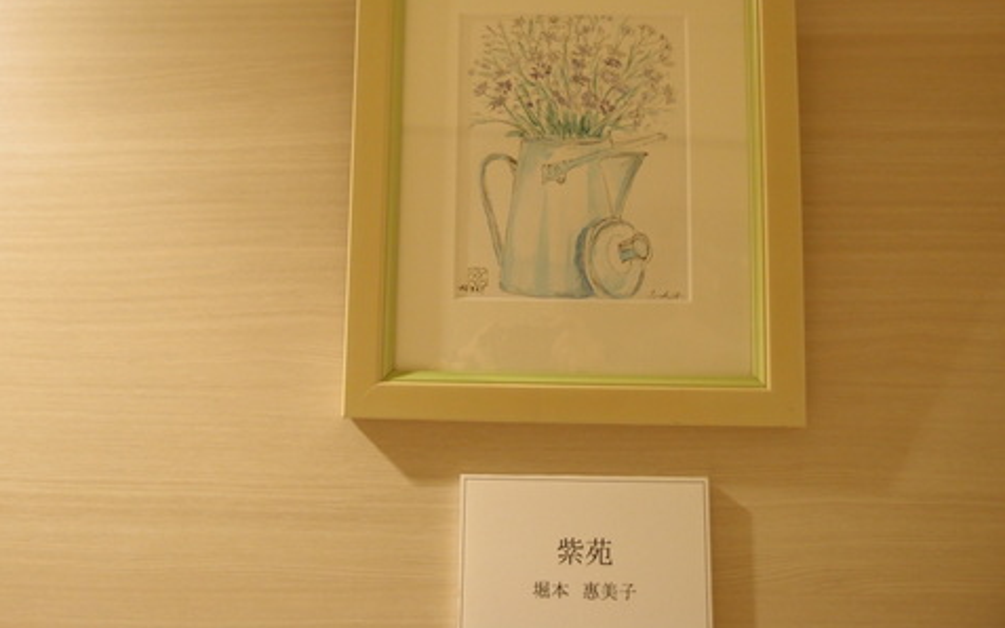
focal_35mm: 32
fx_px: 876
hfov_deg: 59.7
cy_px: 270
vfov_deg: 39.3
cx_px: 501
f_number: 1.8
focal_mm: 6.48
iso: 200
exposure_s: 1/13
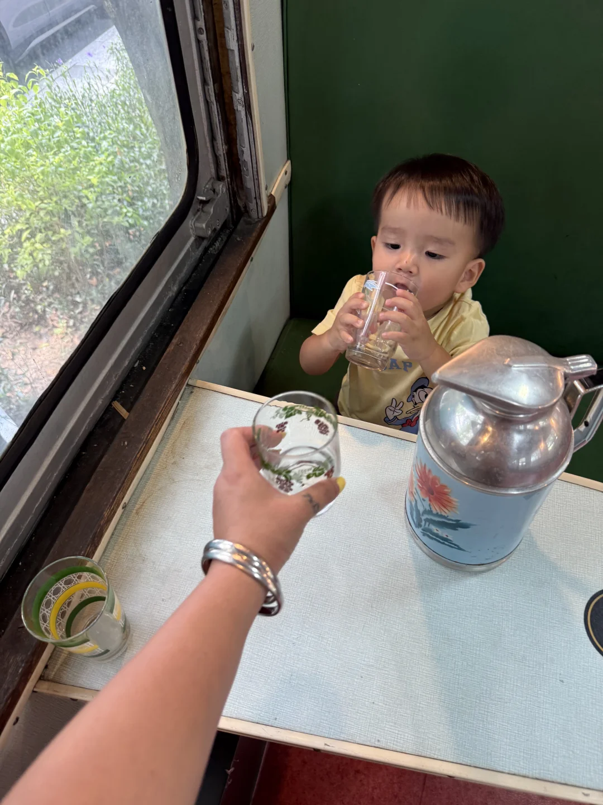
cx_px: 302
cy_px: 402
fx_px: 557
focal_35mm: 24
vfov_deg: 71.6
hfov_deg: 56.8
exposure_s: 1/50
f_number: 1.78
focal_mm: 6.76
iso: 200
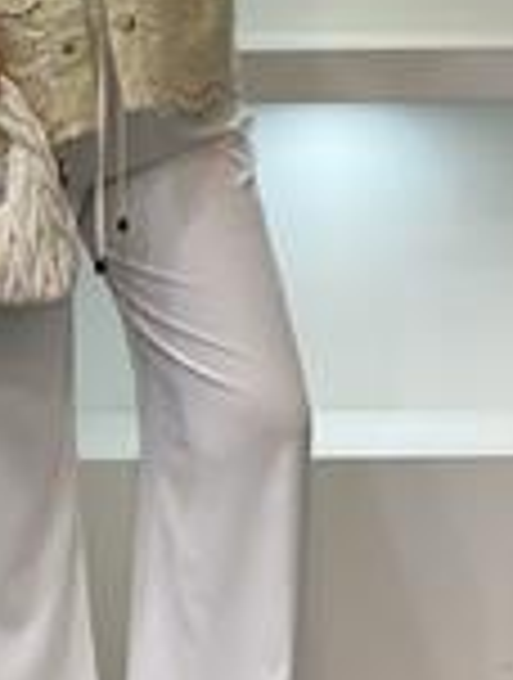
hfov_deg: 10.5
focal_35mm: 142
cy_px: 146
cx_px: 94
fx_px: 2794
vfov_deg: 13.8
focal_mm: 6
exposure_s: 1/100
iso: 64
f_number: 2
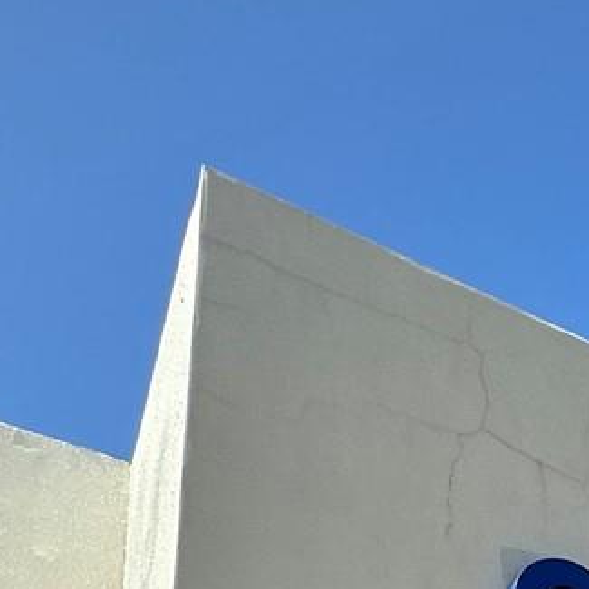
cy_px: 984
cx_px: 971
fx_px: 1174
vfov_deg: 21.4
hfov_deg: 21.6
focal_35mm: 61
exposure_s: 1/956
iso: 50
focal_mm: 2.22
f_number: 2.2
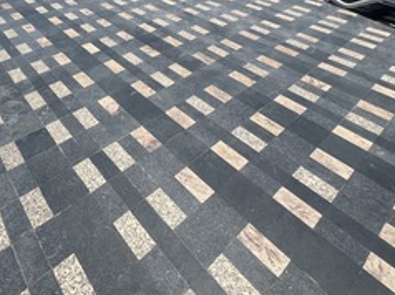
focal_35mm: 25
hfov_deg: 68.0
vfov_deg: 48.7
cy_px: 27
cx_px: 140
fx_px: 285
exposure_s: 1/2950
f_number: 1.8
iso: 32
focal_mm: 1.57
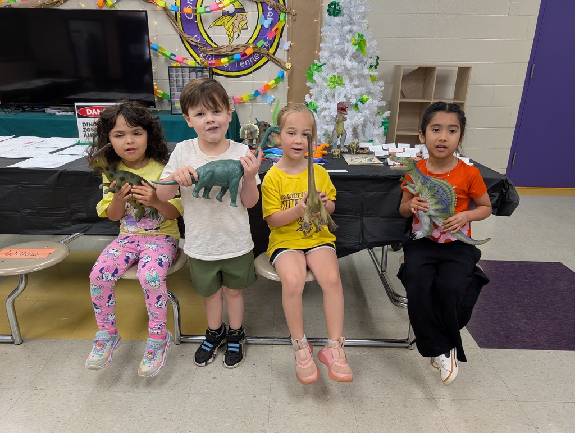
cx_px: 288
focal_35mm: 24
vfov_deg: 56.9
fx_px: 399
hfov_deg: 71.5
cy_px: 216
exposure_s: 1/92.3
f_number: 1.68
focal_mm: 6.9
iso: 136
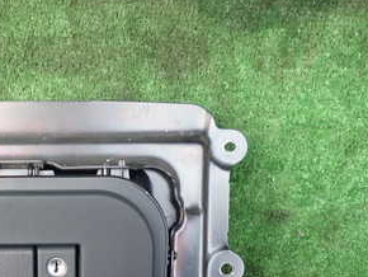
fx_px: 660
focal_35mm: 62
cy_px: 282
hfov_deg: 29.6
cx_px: 20
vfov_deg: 22.7
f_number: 2.3
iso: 100
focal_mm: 5.4
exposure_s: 1/80
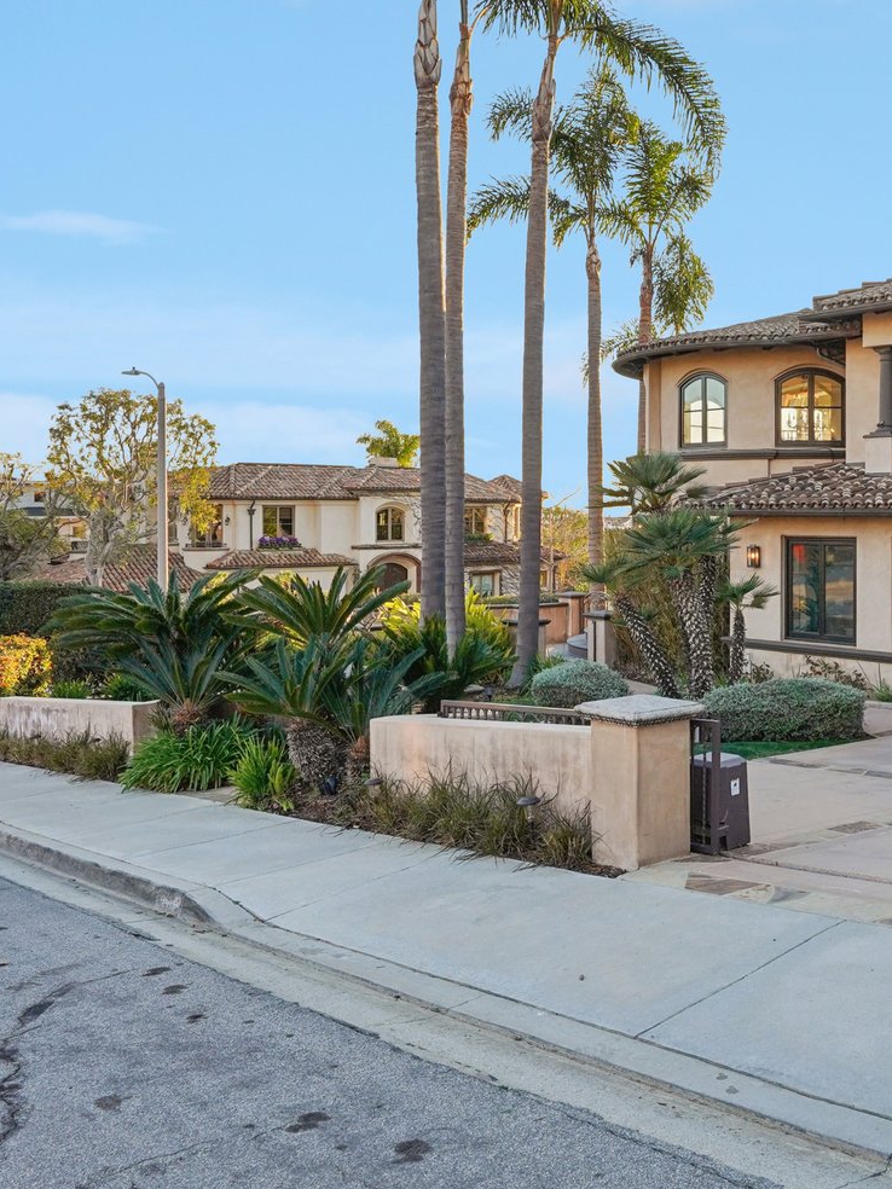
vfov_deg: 56.8
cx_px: 788
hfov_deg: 41.0
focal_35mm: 32
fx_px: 1099
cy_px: 550
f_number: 8
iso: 400
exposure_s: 1/160
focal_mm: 16
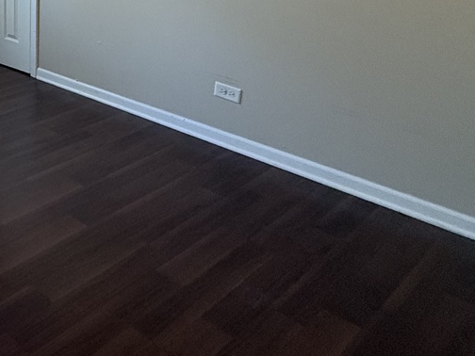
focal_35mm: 40
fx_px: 549
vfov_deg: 31.9
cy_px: -33
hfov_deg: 35.2
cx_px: -115
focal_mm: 2.22
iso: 320
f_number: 2.2
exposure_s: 1/99
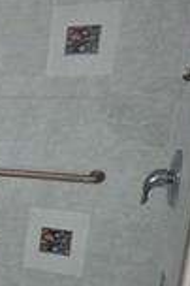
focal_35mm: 57
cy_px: 199
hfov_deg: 14.7
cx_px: -269
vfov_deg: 34.6
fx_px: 452
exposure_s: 1/60
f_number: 2.2
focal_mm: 2.2
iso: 100
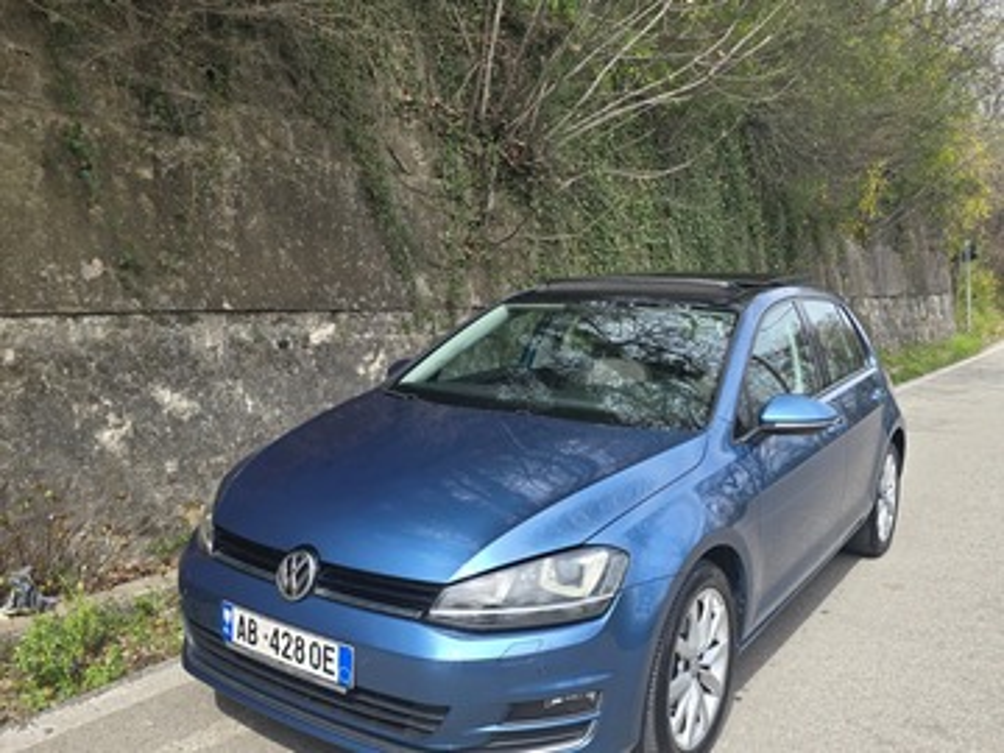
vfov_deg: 58.9
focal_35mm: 23
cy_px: 376
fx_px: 667
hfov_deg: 73.9
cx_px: 502
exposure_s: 1/249
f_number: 1.7
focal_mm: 6.3
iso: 12
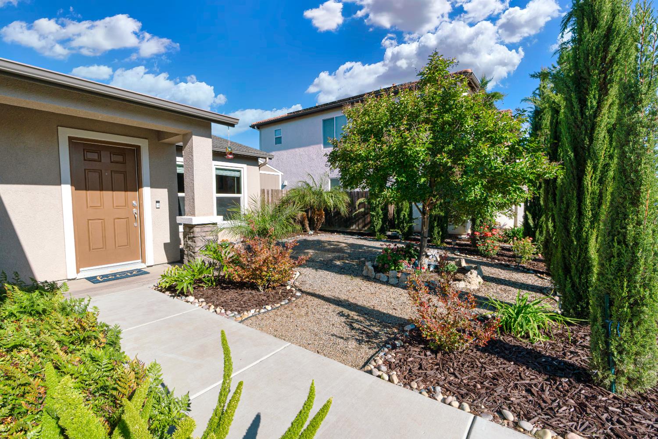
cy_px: 220
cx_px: 329
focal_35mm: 16
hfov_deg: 95.0
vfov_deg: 72.1
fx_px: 302
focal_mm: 11
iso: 125
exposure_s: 1/500
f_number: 8
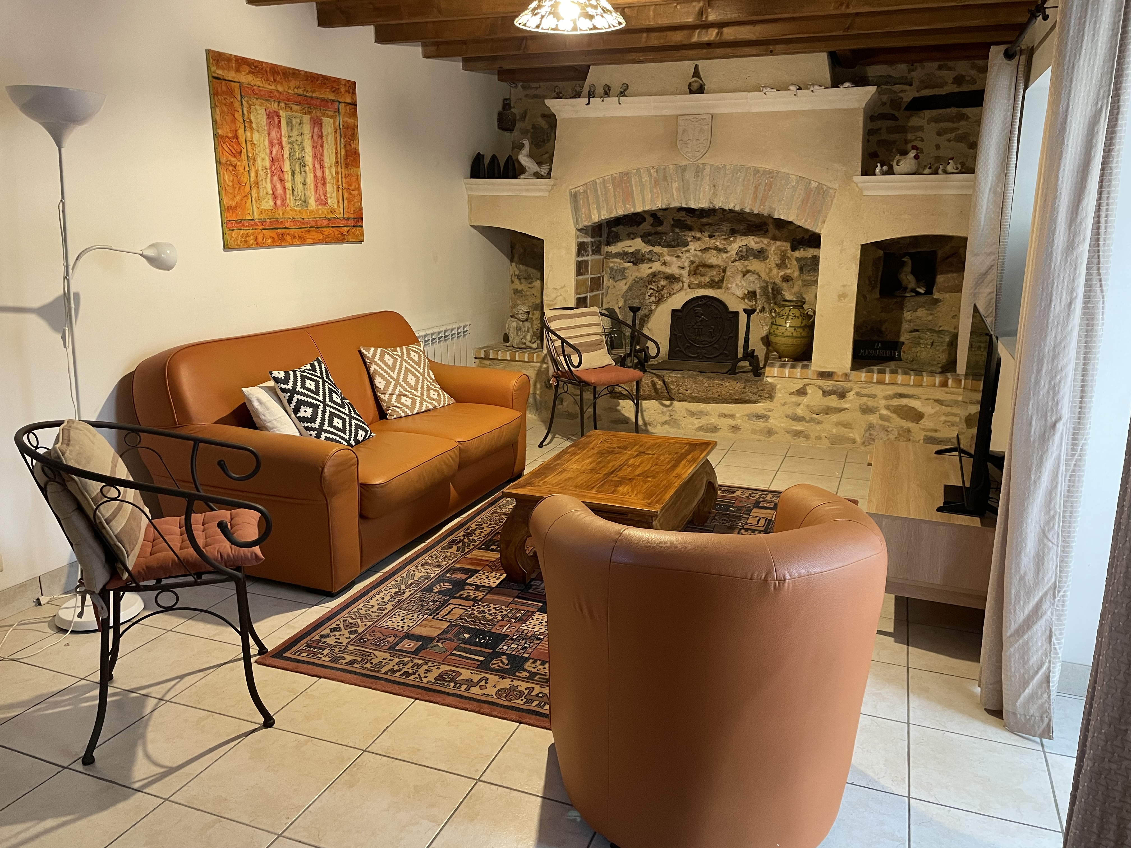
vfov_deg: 53.1
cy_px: 424
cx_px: 566
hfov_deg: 67.3
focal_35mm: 26
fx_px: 849
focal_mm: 4.2
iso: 320
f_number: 1.6
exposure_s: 1/50
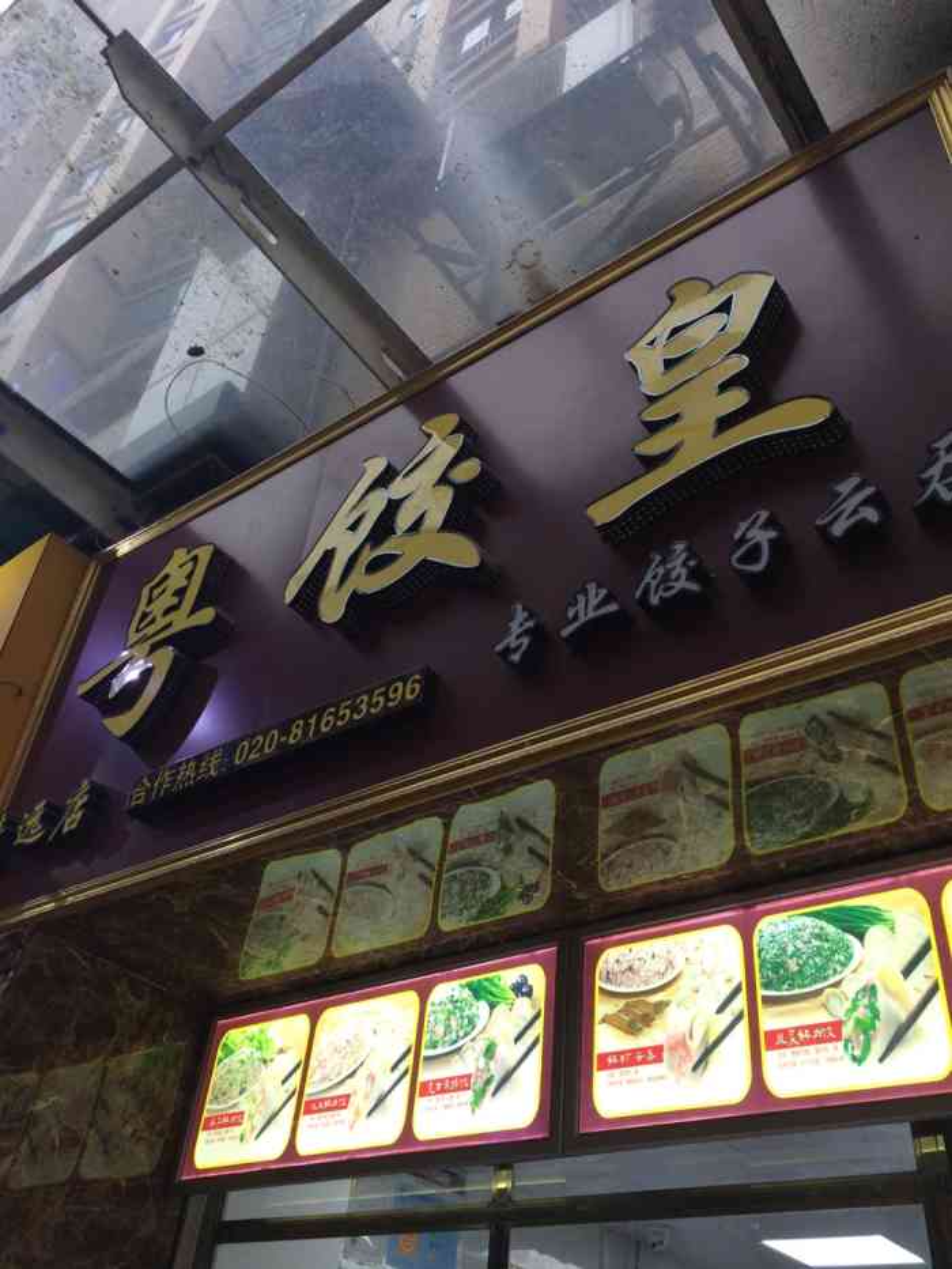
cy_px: 634
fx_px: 1063
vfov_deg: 61.7
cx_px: 476
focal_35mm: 29
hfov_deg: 48.2
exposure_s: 1/33
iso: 50
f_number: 2.2
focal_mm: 4.15
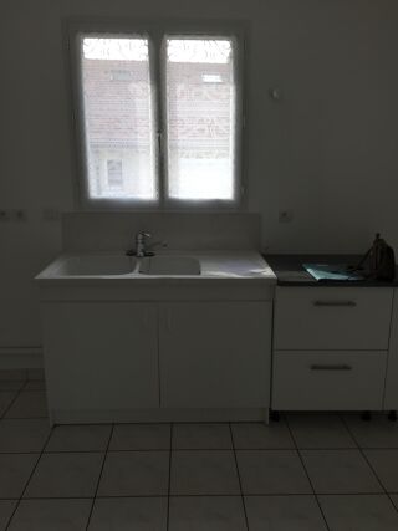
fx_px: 445
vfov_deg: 61.7
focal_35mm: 29
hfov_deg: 48.2
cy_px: 266
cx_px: 199
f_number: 2.2
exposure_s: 1/218
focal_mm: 4.15
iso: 32
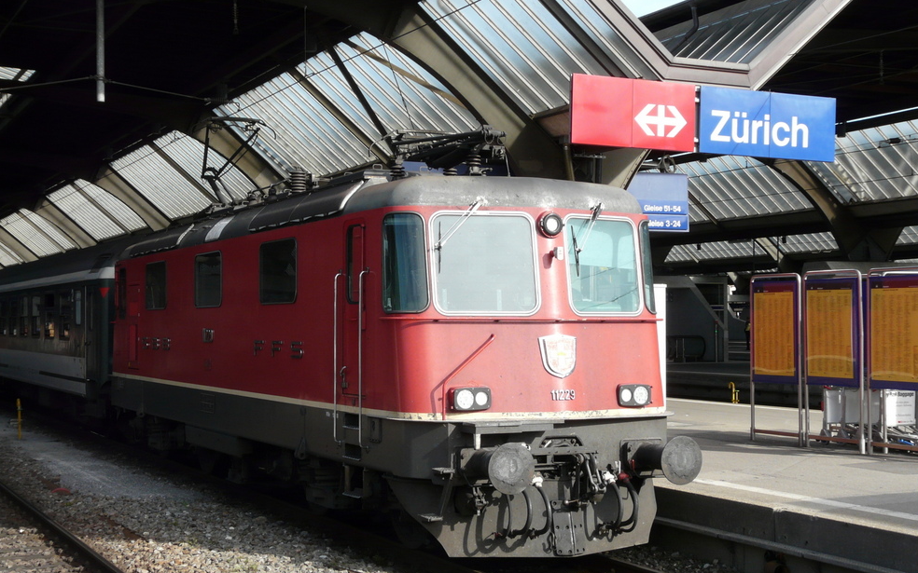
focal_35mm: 56
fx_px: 1401
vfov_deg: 23.1
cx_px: 457
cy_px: 308
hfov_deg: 36.3
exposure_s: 1/250
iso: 100
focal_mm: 8.5
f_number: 5
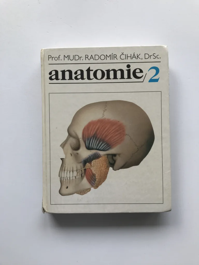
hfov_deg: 49.7
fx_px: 215
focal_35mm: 28
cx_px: 100
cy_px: 132
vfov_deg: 63.4
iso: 20
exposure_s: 1/212
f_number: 1.8
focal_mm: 3.99
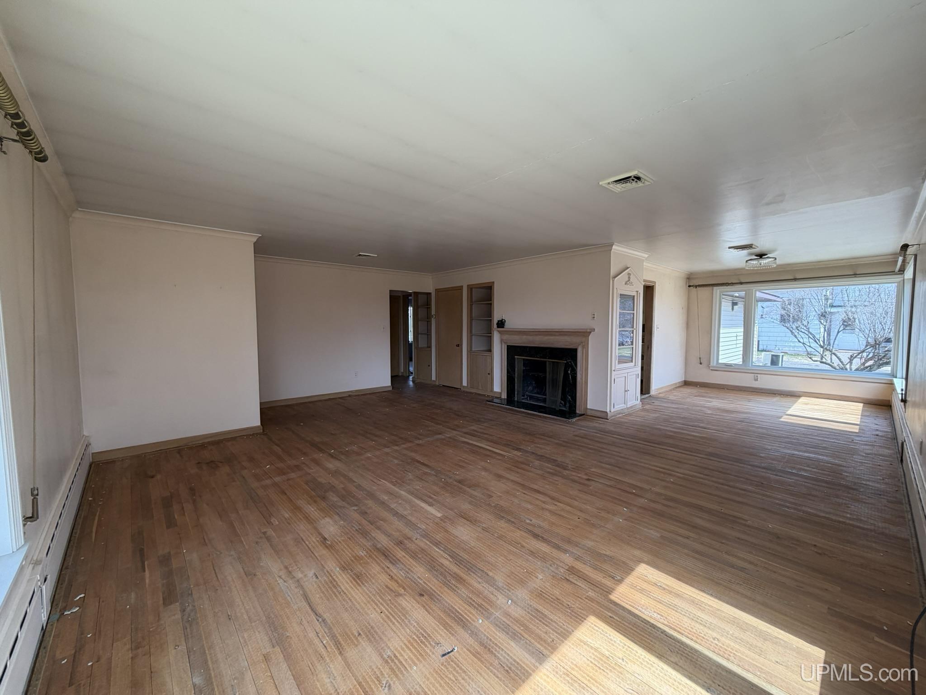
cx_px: 463
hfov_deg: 102.1
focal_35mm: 14
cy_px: 348
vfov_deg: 85.7
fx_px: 375
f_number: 2.2
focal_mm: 2.22
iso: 50
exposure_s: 1/121
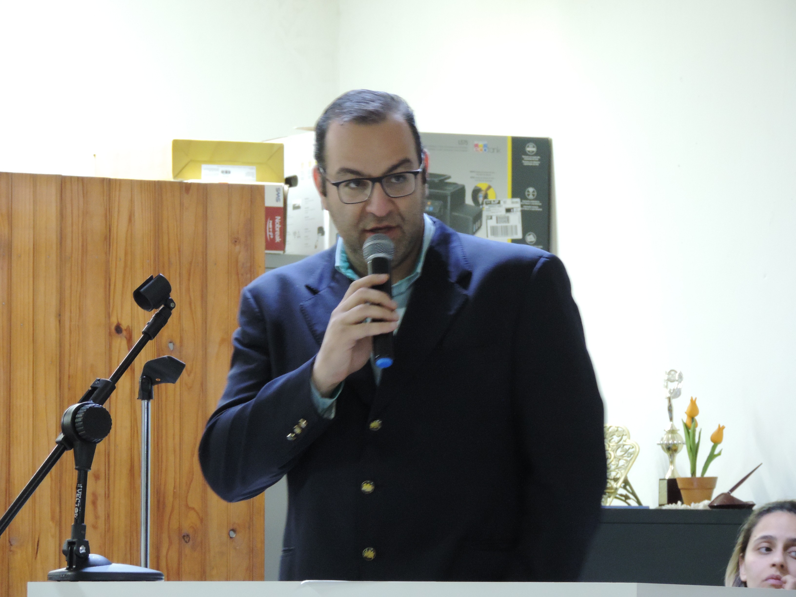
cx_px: 398
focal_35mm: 250
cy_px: 298
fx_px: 5749
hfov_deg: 7.9
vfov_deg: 5.9
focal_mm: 44.5
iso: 800
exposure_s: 1/6
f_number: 4.7
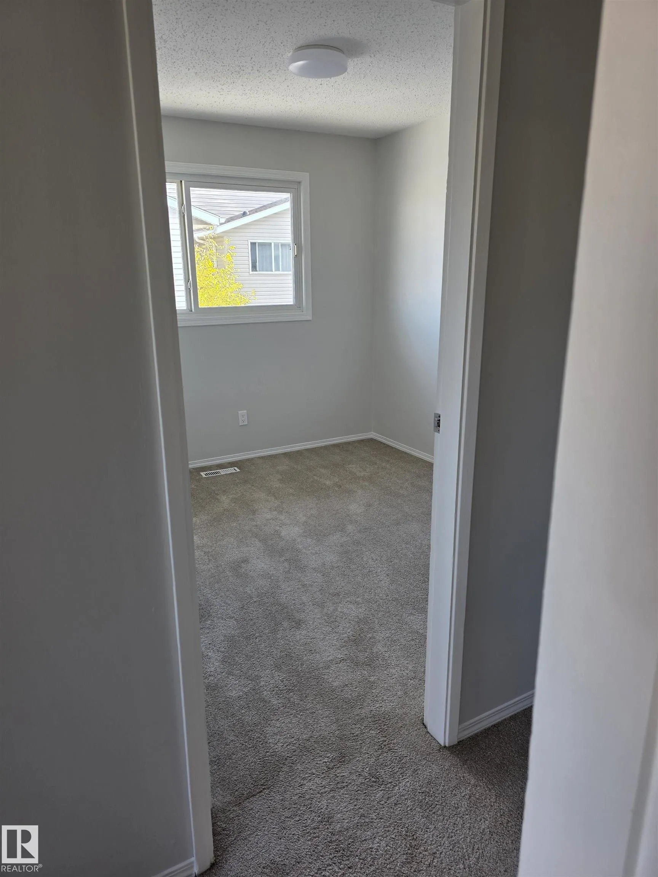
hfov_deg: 58.9
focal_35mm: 23
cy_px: 438
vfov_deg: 73.9
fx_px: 583
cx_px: 329
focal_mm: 6.3
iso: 64
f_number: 1.7
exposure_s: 1/120
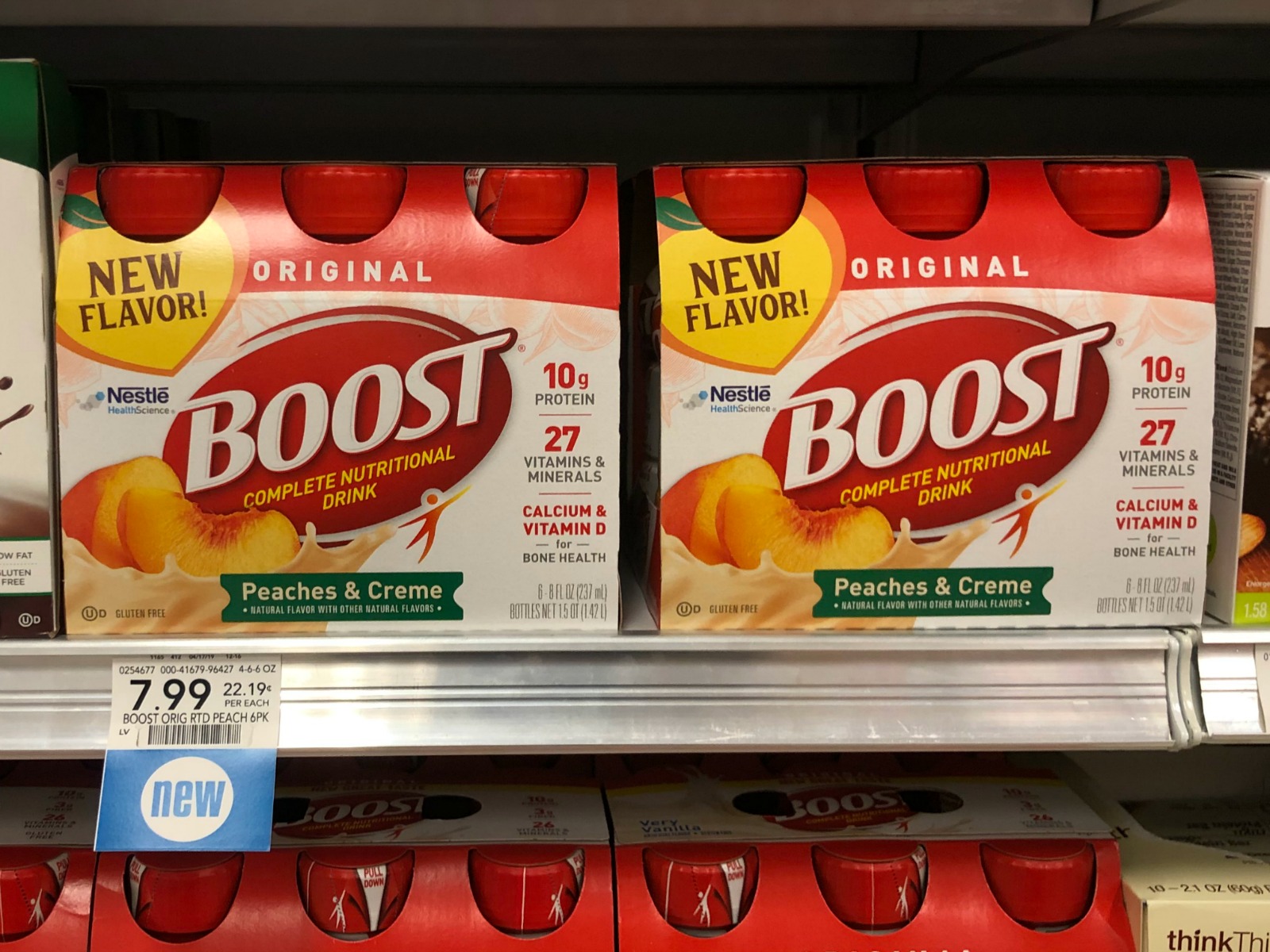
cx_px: 635
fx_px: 1027
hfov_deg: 63.4
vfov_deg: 49.7
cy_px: 476
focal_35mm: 28
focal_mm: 4
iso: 40
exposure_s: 1/20
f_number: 1.8
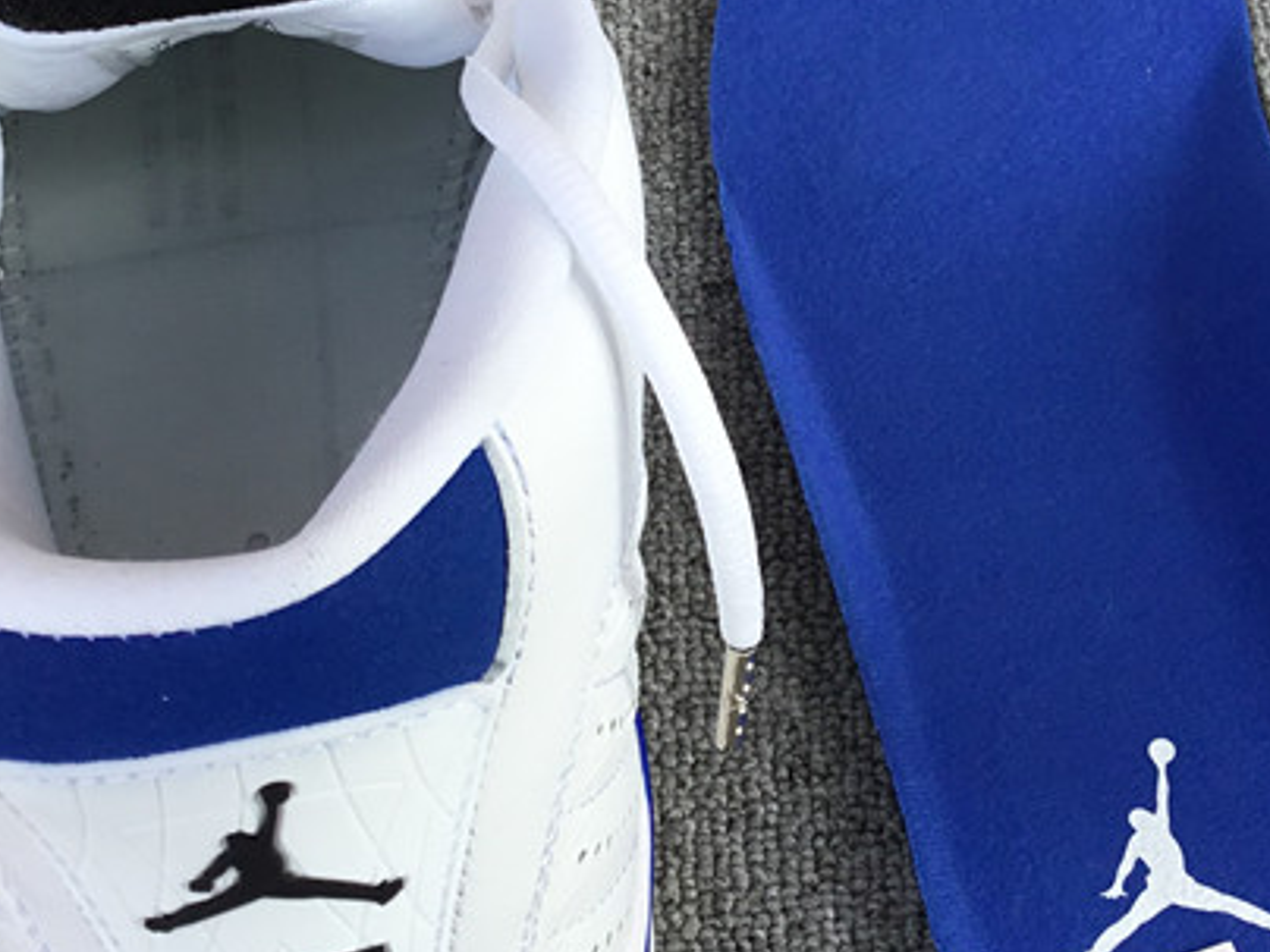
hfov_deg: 28.1
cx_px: 736
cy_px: 366
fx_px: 2531
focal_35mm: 69
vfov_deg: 21.3
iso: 25
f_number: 2.4
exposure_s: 1/388
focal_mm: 3.3
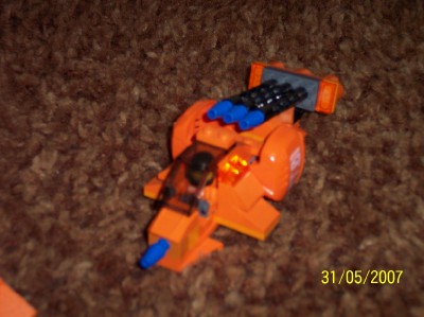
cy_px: 158
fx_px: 771
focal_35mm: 63
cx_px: 212
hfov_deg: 30.8
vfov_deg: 23.2
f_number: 3.4
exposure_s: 1/45
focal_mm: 13.3
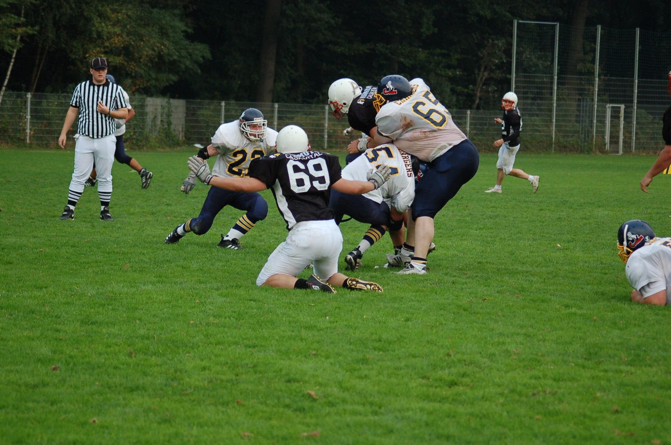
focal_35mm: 142
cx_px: 336
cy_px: 222
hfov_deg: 14.4
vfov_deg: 9.6
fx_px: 2651
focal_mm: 95
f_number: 4.2
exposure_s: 1/800
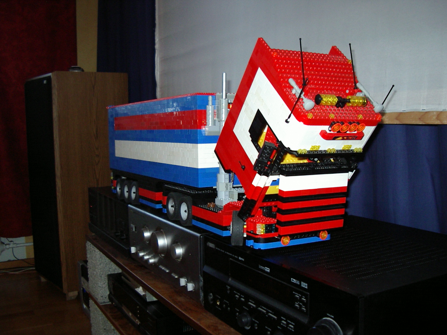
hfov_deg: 49.0
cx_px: 224
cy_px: 168
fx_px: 491
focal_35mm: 38
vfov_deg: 37.7
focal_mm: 5.8
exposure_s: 1/60
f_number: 2.6
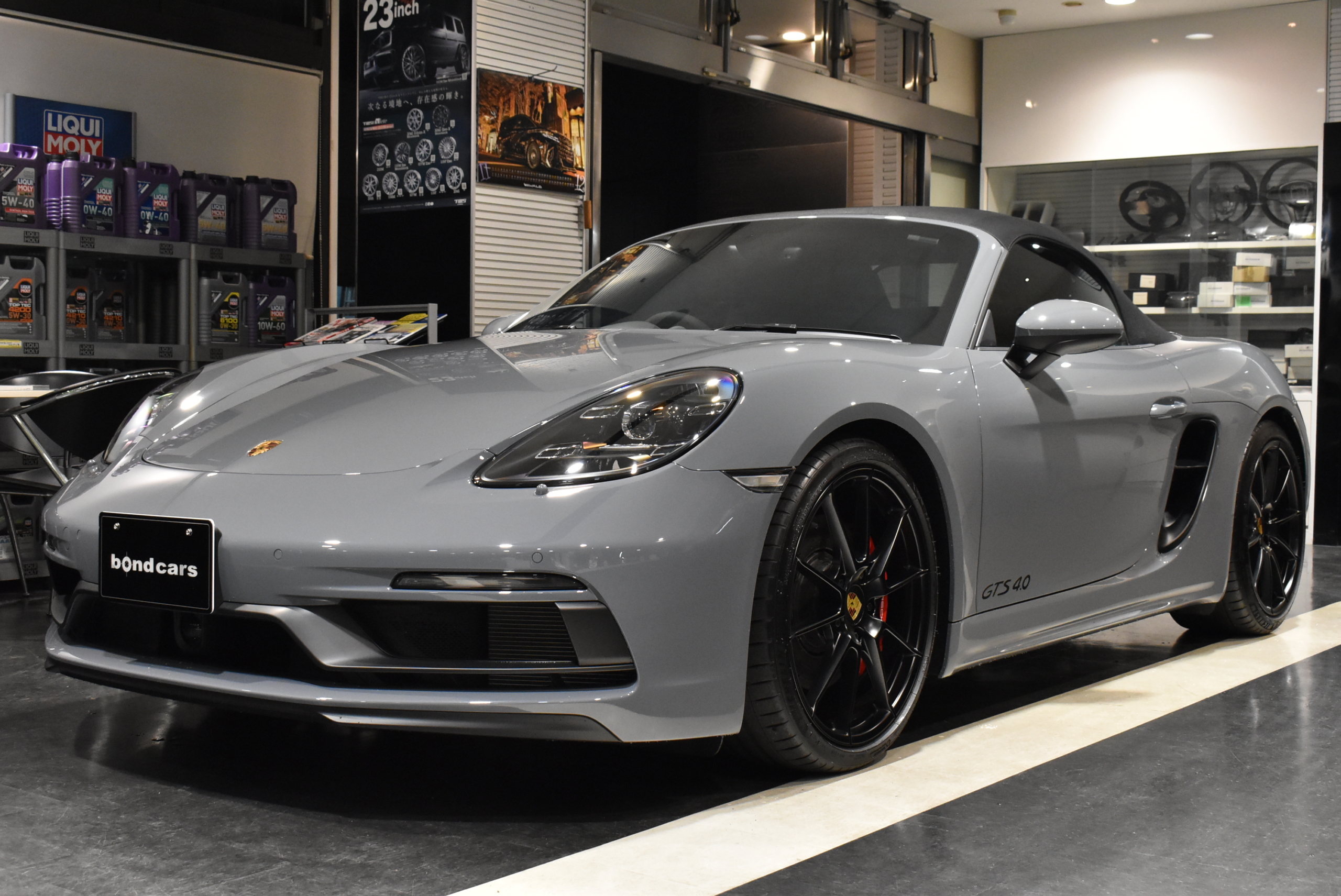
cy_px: 448
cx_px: 670
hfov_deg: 43.6
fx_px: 1677
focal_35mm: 45
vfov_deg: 29.9
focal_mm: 30
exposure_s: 1/50
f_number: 8
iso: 2800
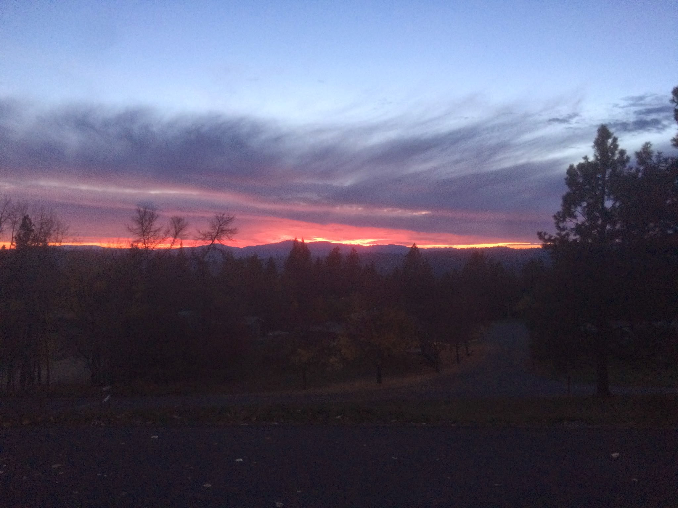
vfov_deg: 48.2
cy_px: 254
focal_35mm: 29
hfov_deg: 61.7
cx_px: 339
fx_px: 568
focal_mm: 4.15
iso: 250
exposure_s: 1/20
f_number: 2.2
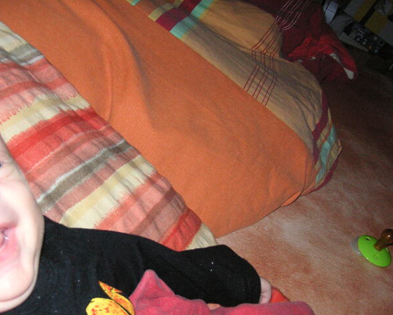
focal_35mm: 48
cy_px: 186
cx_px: 142
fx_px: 558
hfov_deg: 38.5
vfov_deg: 31.4
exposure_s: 1/45
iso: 160
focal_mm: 6.1
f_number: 2.8
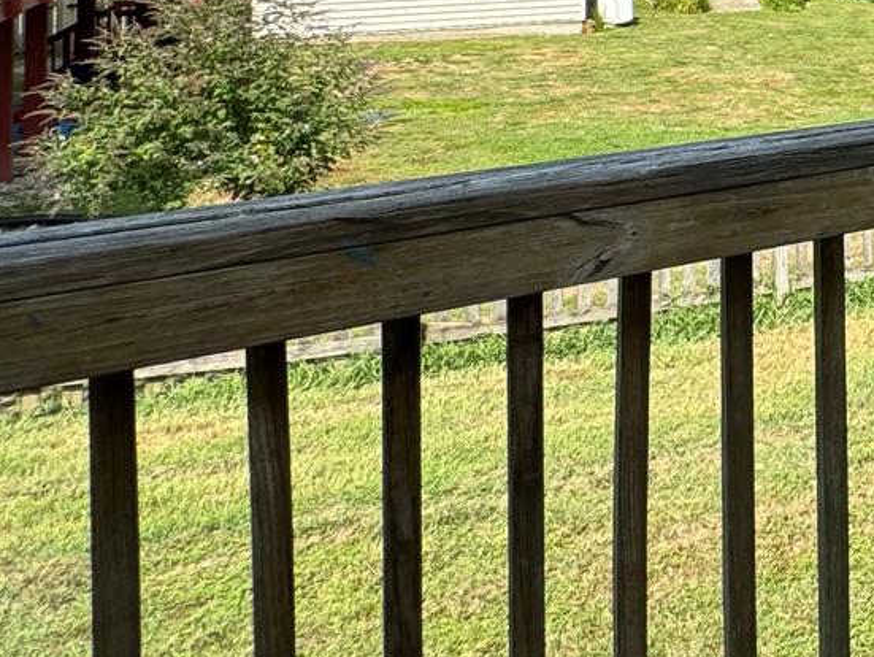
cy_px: -149
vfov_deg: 25.0
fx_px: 1314
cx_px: 1445
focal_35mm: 52
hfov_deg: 24.2
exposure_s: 1/495
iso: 40
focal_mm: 2.22
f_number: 2.2
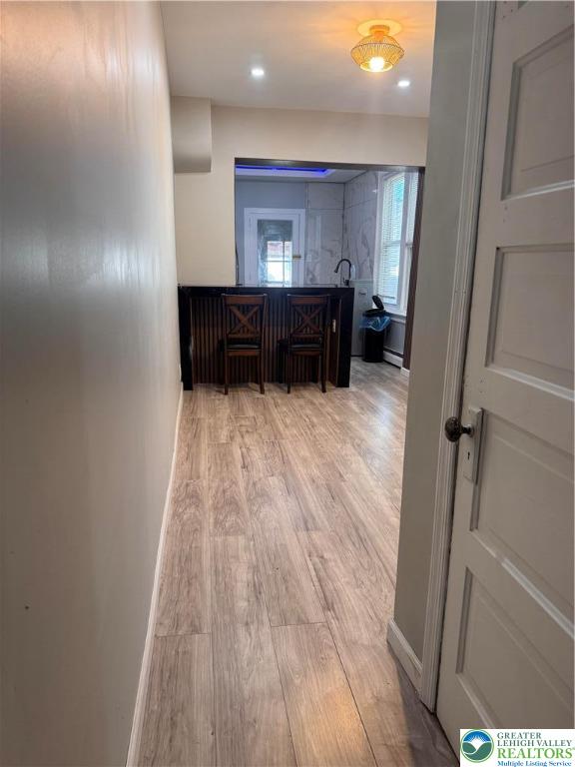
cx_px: 288
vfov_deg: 71.6
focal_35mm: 24
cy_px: 384
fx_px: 532
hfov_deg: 56.8
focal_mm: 6.76
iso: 160
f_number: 1.78
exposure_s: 1/120
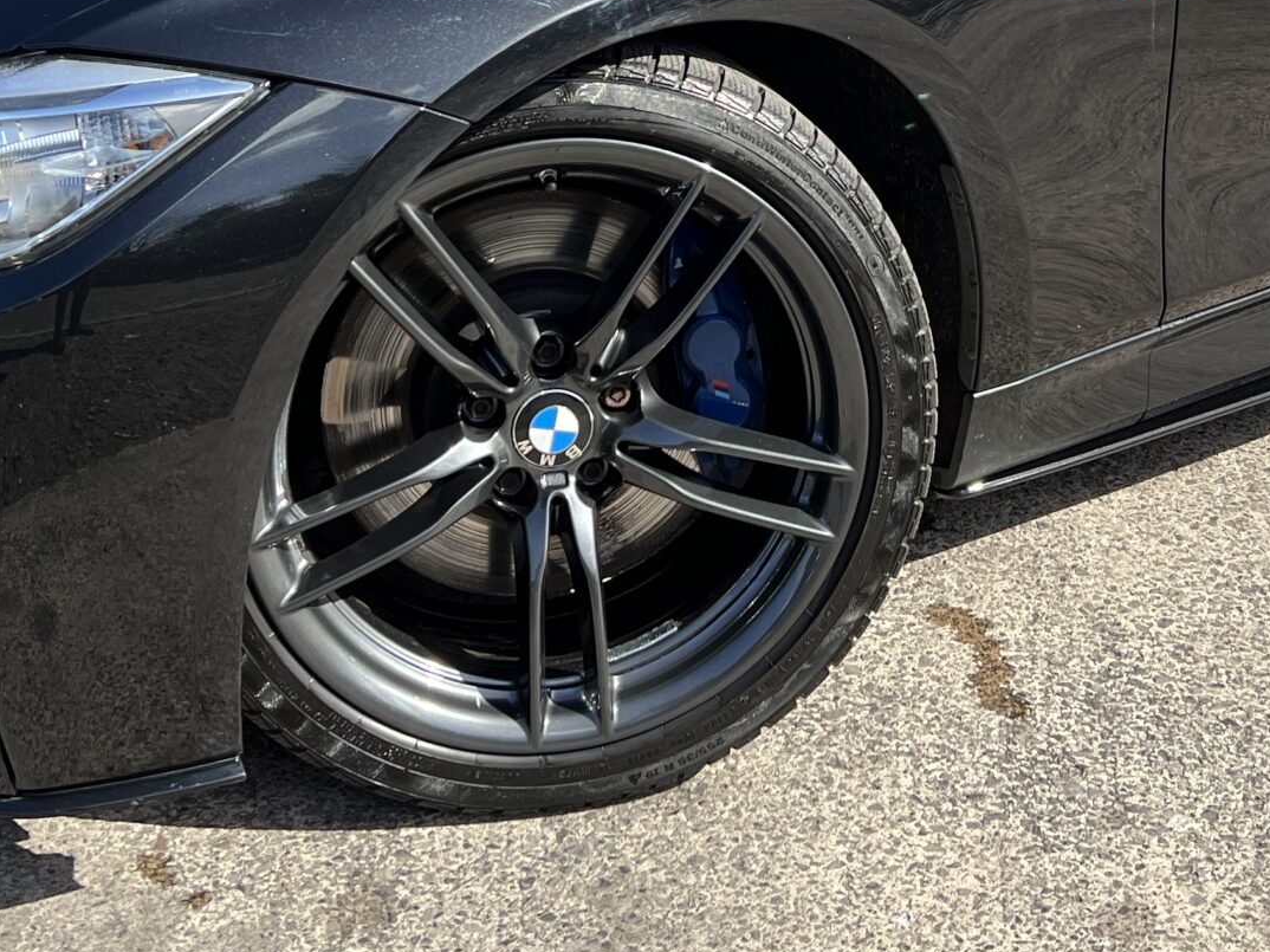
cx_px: 772
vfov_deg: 22.6
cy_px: -18
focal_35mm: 62
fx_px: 2274
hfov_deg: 31.1
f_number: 1.5
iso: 50
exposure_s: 1/1311
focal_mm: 5.7
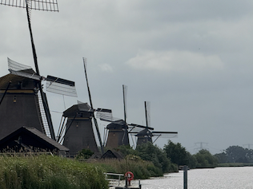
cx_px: 4
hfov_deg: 8.1
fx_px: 1776
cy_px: 31
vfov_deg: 6.1
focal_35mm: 243
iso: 64
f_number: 2.8
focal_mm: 15.66
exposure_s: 1/3344
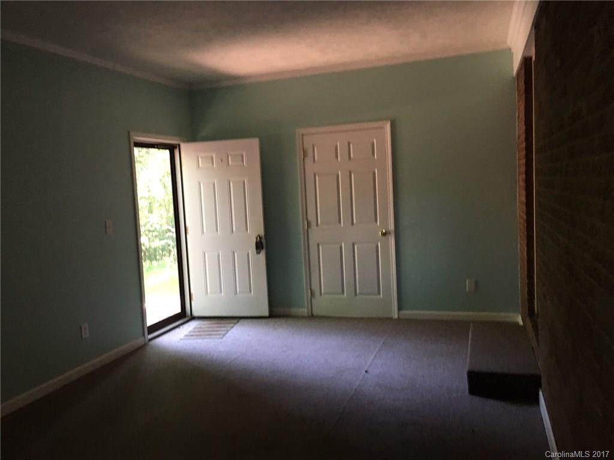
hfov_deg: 61.7
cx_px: 307
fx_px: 514
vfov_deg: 48.2
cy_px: 230
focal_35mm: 29
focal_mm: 4.15
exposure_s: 1/30
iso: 160
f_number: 2.2
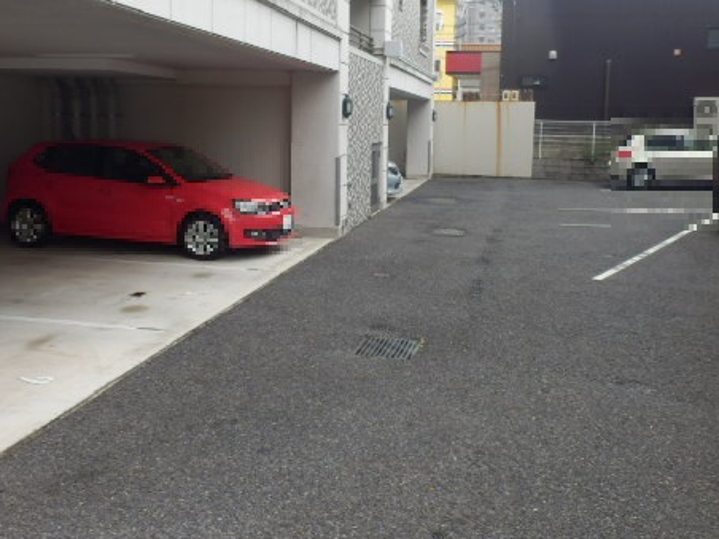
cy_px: 202
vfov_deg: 41.5
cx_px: 393
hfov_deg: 53.9
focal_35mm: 34
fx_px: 706
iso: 80
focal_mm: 4.2
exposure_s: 1/100
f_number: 3
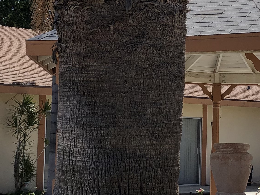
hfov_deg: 19.6
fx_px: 751
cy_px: 125
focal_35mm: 100
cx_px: 175
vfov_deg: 14.8
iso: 20
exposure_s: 1/1656
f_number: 1.8
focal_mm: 3.99
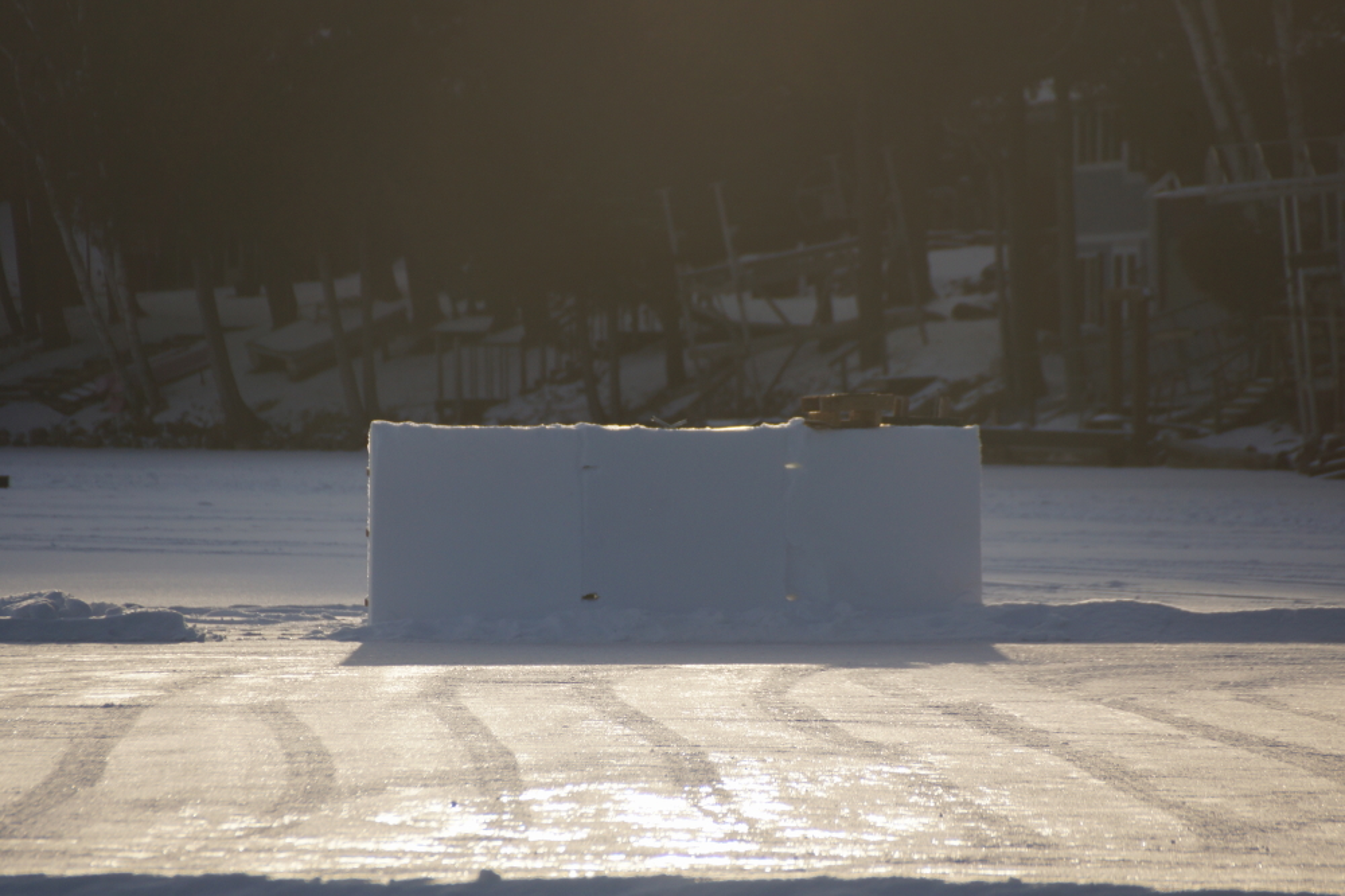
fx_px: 14005
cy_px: 448
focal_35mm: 375
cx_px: 672
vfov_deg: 3.7
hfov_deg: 5.5
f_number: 6.3
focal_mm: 250
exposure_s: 1/400
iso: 160
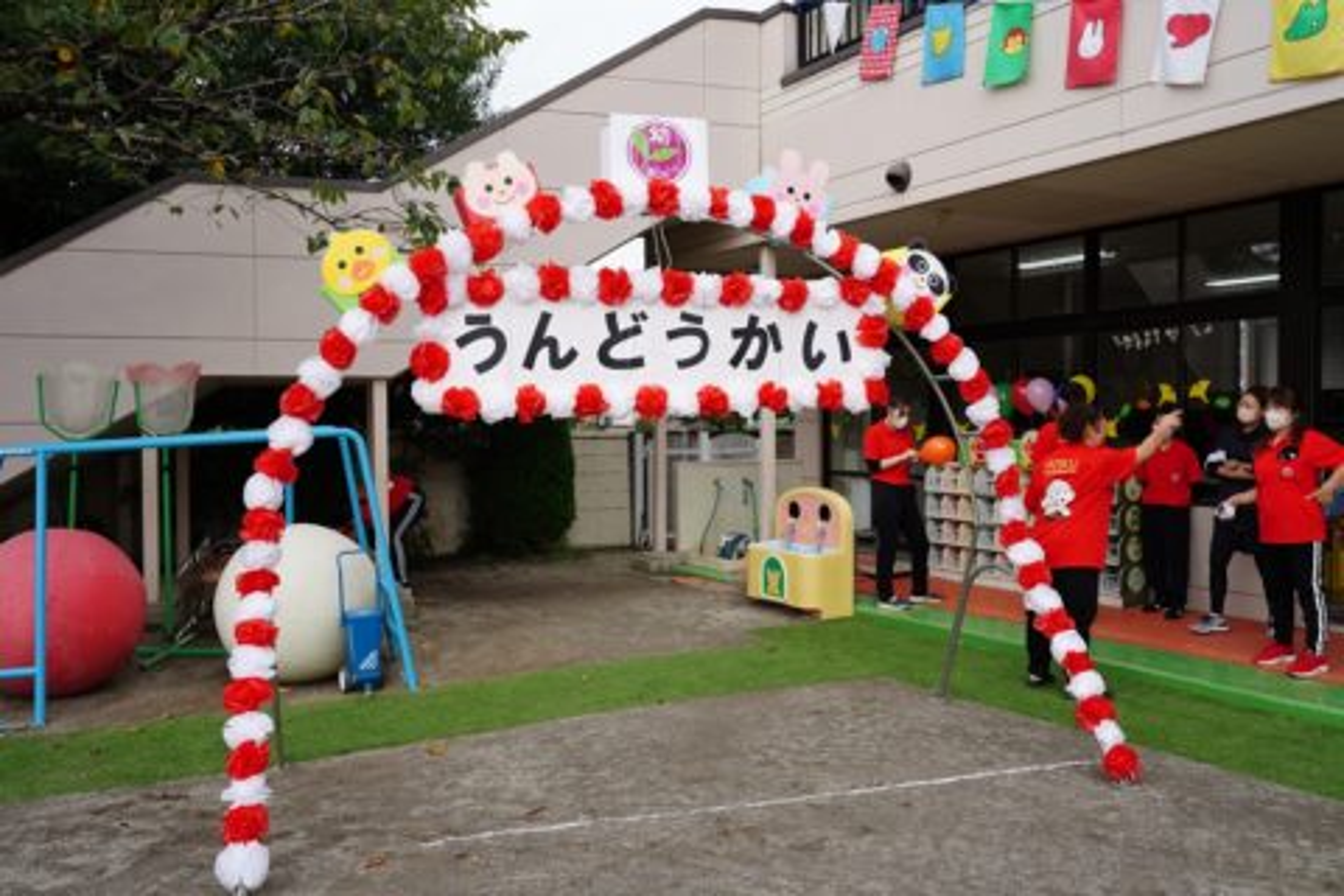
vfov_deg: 43.6
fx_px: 1120
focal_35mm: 30
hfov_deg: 61.9
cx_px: 672
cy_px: 448
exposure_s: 1/125
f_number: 6.3
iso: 100
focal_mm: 30
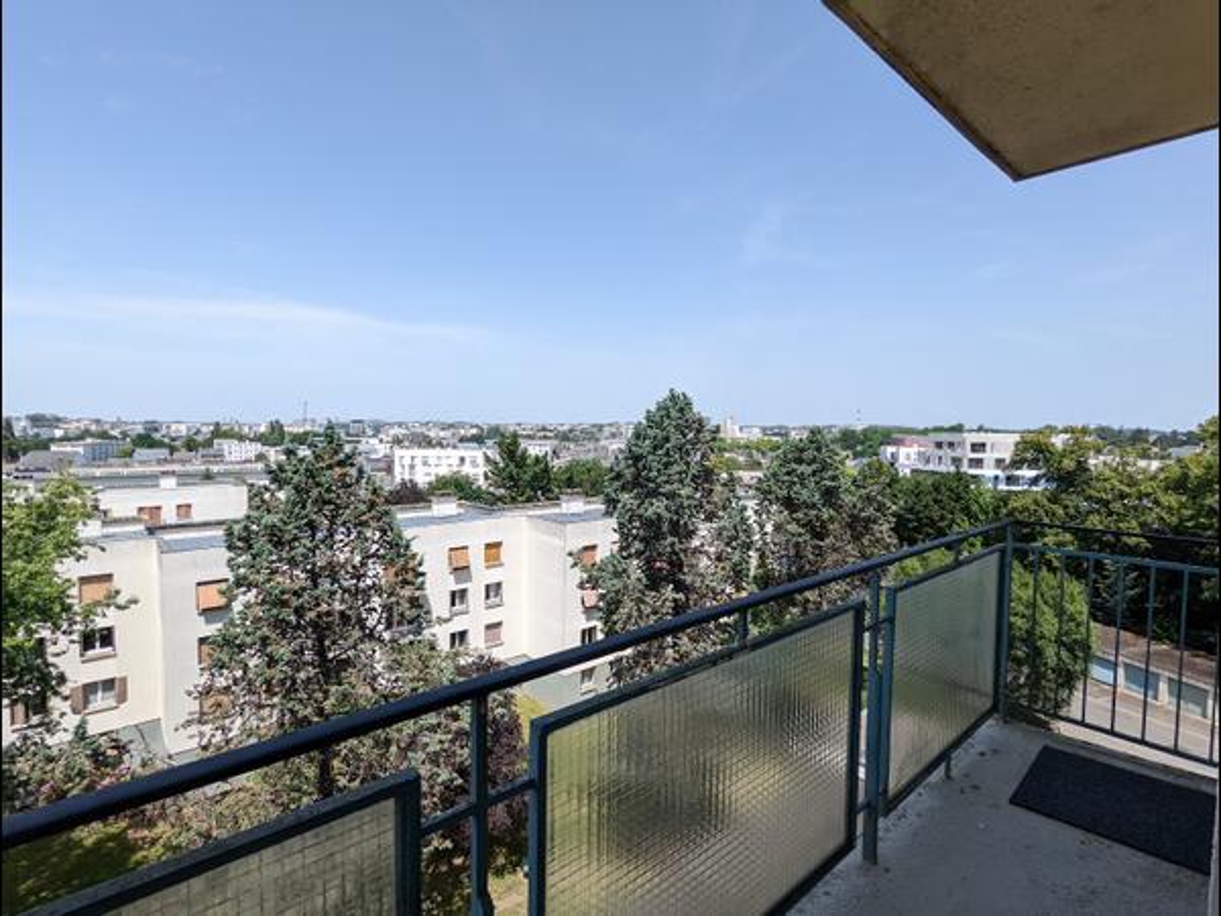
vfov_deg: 78.1
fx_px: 564
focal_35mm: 16
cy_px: 458
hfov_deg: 94.5
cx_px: 610
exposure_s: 1/1499
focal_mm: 2.35
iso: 62
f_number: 2.2
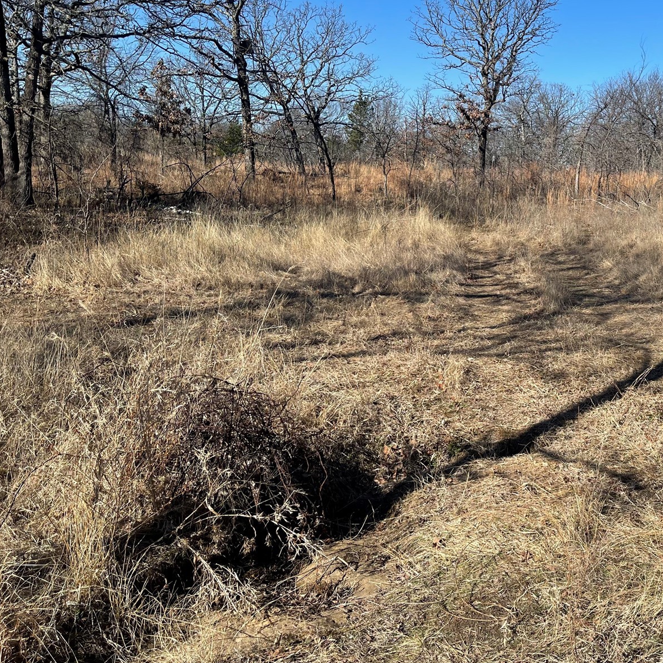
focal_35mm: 36
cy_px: 319
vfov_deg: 46.0
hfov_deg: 43.7
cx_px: 536
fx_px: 780
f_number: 1.6
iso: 32
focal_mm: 5.1
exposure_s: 1/2786
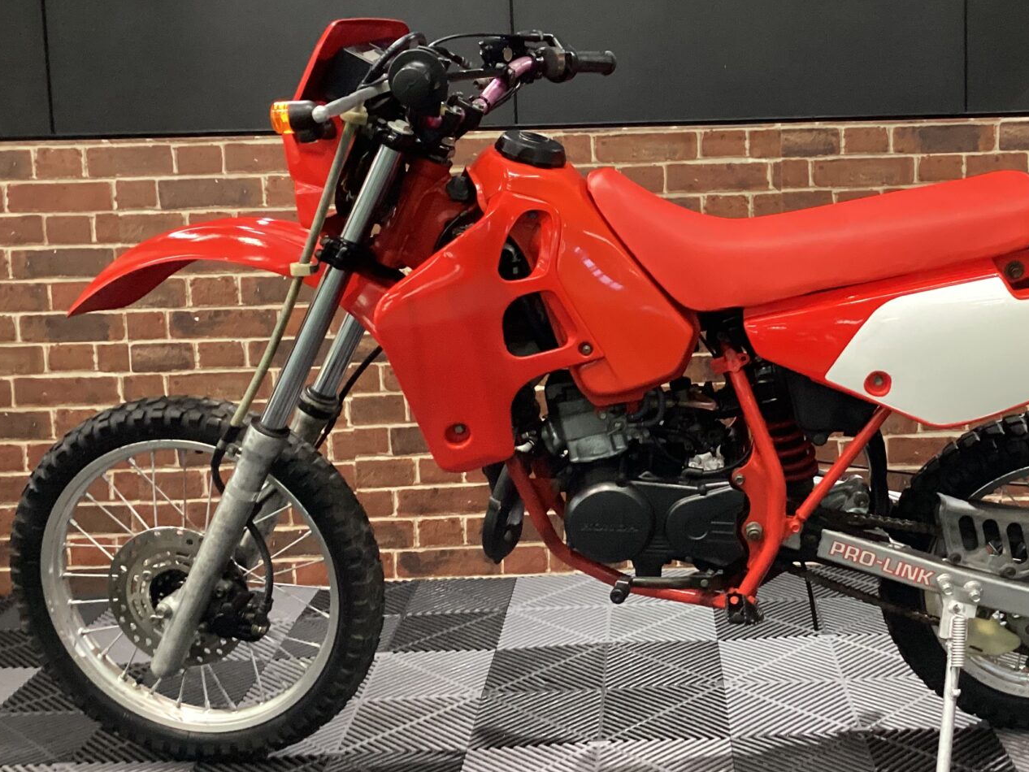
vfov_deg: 30.7
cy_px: 284
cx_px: 681
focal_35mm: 47
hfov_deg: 40.0
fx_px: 1397
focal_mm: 3.3
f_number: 2.4
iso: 320
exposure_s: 1/60
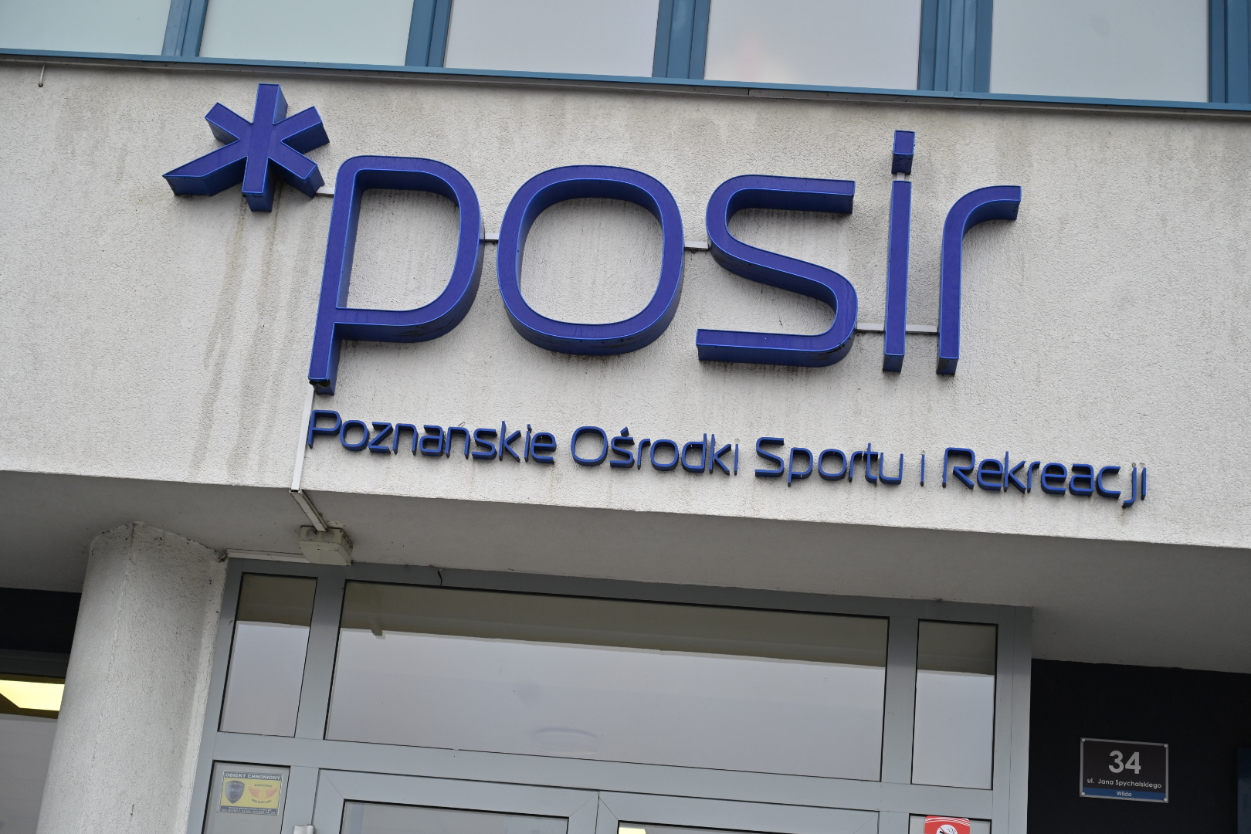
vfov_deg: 21.9
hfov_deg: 32.4
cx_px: 626
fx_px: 2154
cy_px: 417
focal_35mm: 62
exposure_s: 1/200
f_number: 4
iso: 220
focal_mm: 62
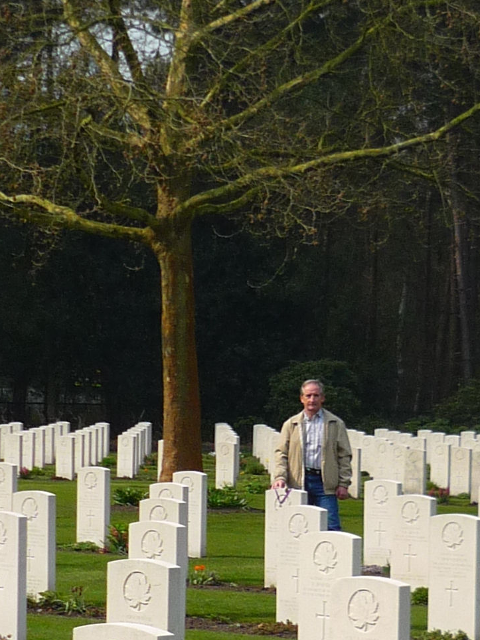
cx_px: 311
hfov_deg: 10.0
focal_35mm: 149
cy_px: 473
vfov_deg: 13.2
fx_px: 2755
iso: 100
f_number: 9
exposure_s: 1/125
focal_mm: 7.2
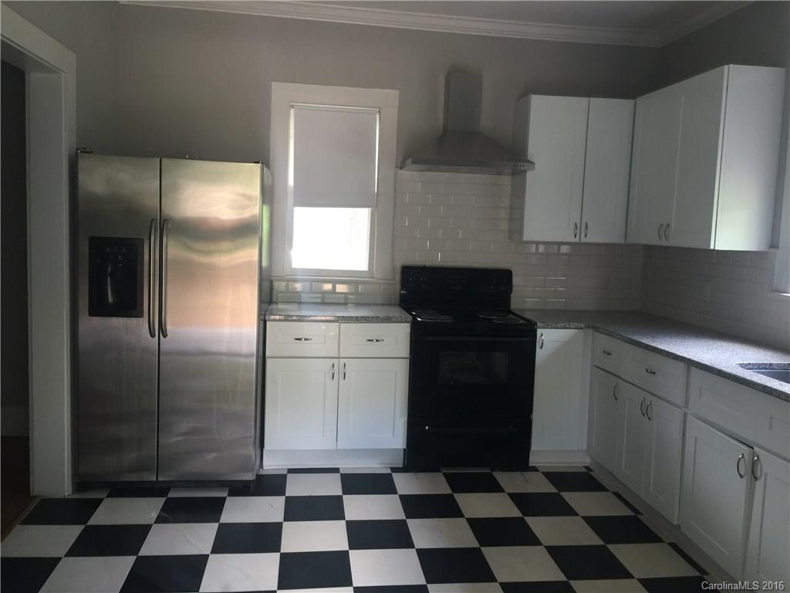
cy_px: 296
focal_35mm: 29
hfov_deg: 61.7
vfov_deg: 48.2
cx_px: 395
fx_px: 662
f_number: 2.2
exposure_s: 1/15
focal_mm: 4.15
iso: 50
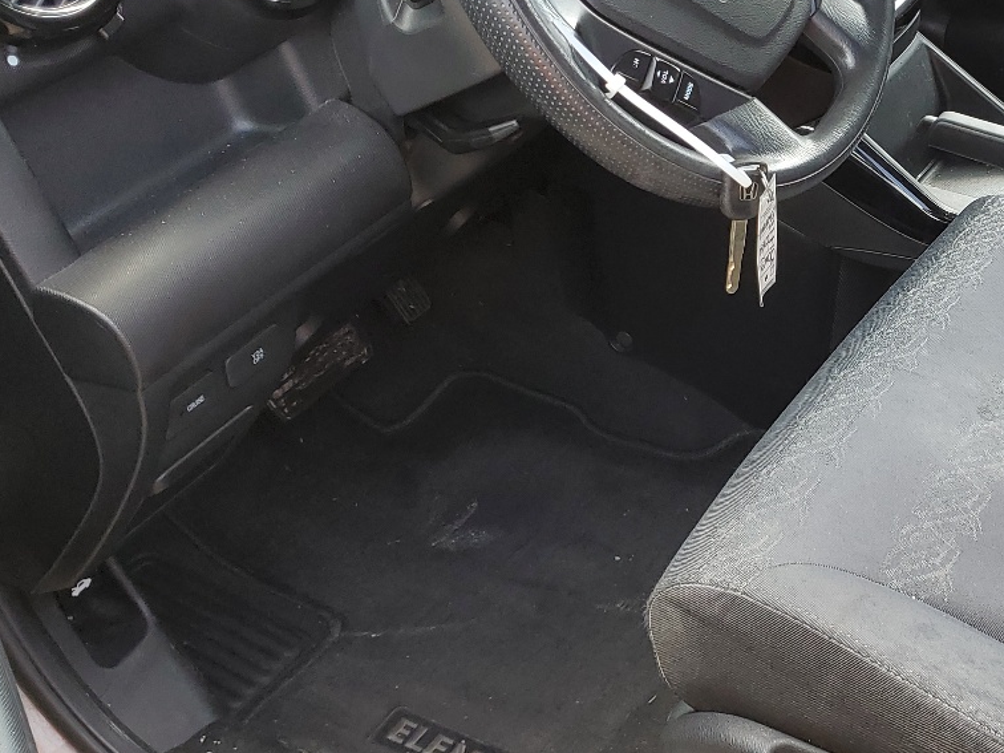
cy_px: 246
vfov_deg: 26.4
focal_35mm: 55
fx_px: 1595
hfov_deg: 33.2
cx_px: 891
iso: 50
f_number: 1.5
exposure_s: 1/200
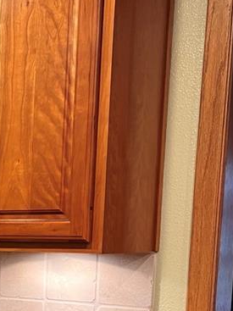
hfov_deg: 15.9
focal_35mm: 85
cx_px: -119
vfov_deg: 21.8
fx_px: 763
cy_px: 339
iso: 250
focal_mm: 5.7
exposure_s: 1/60
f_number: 1.5
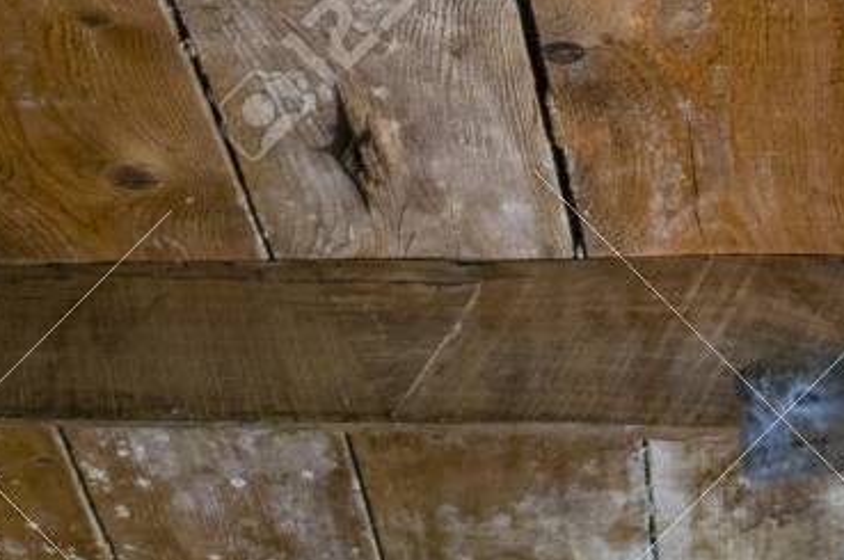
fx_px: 2973
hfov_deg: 15.9
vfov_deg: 10.6
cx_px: 778
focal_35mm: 127
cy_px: -78
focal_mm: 24
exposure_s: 1/40
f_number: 2.8
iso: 400
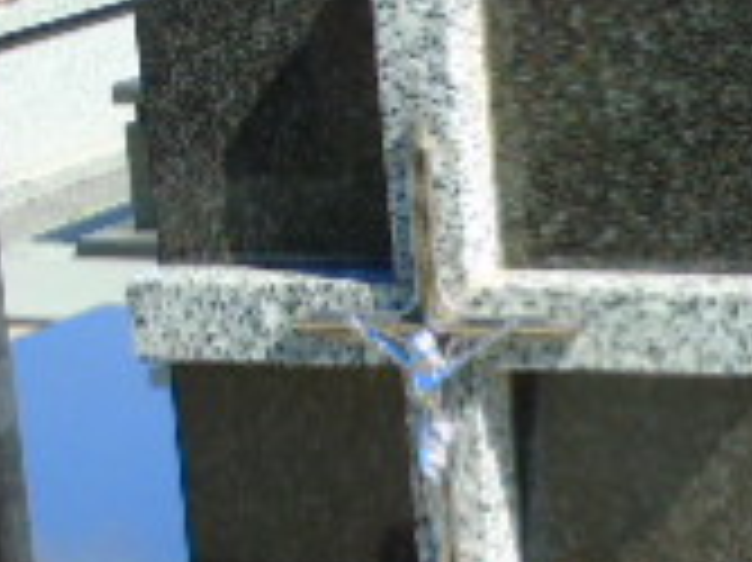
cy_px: 773
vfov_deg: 8.3
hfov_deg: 11.0
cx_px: 946
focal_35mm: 176
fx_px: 3821
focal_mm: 8.2
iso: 80
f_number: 4.1
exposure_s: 1/400
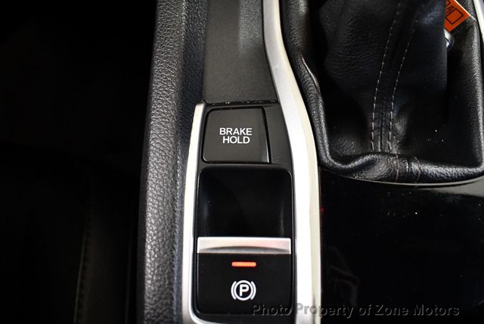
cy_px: 162
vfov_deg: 36.9
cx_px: 242
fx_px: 484
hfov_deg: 53.1
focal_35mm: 36
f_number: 3.5
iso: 3200
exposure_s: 1/80
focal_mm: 18
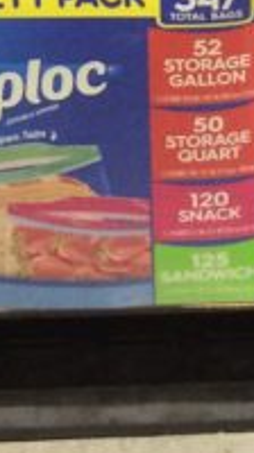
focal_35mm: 162
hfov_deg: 7.4
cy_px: -673
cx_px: 308
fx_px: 1946
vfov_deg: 11.0
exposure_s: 1/30
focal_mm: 4.15
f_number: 2.2
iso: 200
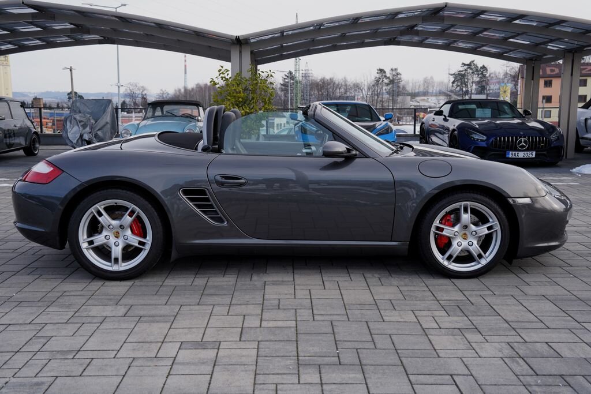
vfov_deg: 35.1
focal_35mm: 38
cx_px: 296
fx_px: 624
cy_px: 197
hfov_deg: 50.7
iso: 100
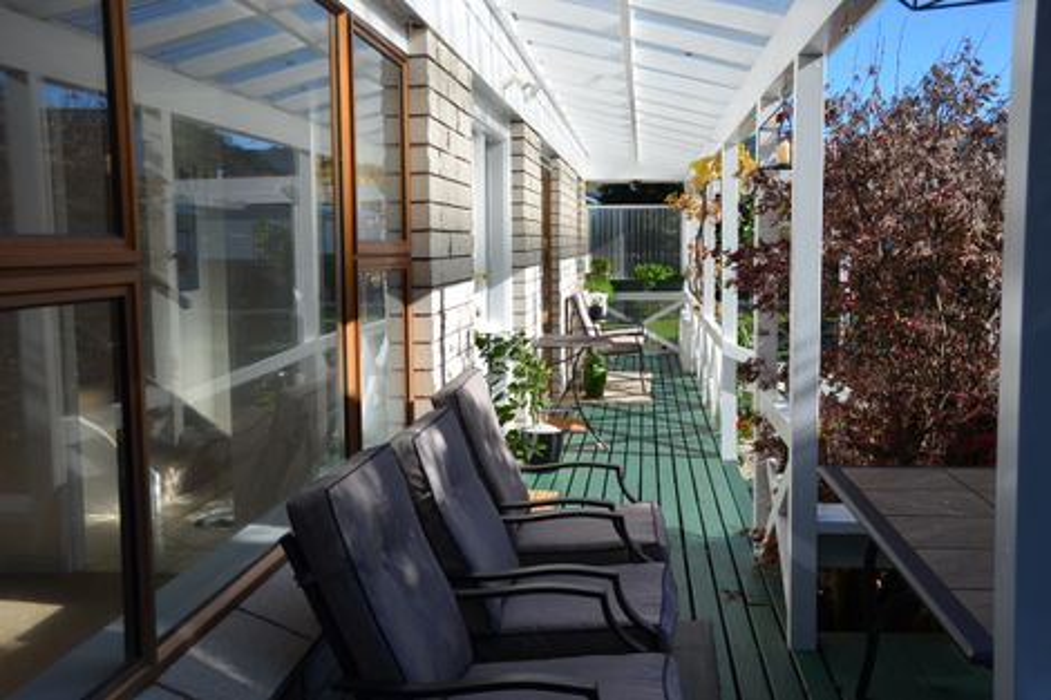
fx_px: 1138
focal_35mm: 39
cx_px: 526
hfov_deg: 49.6
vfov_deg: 34.2
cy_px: 350
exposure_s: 1/250
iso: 100
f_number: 8
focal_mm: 26
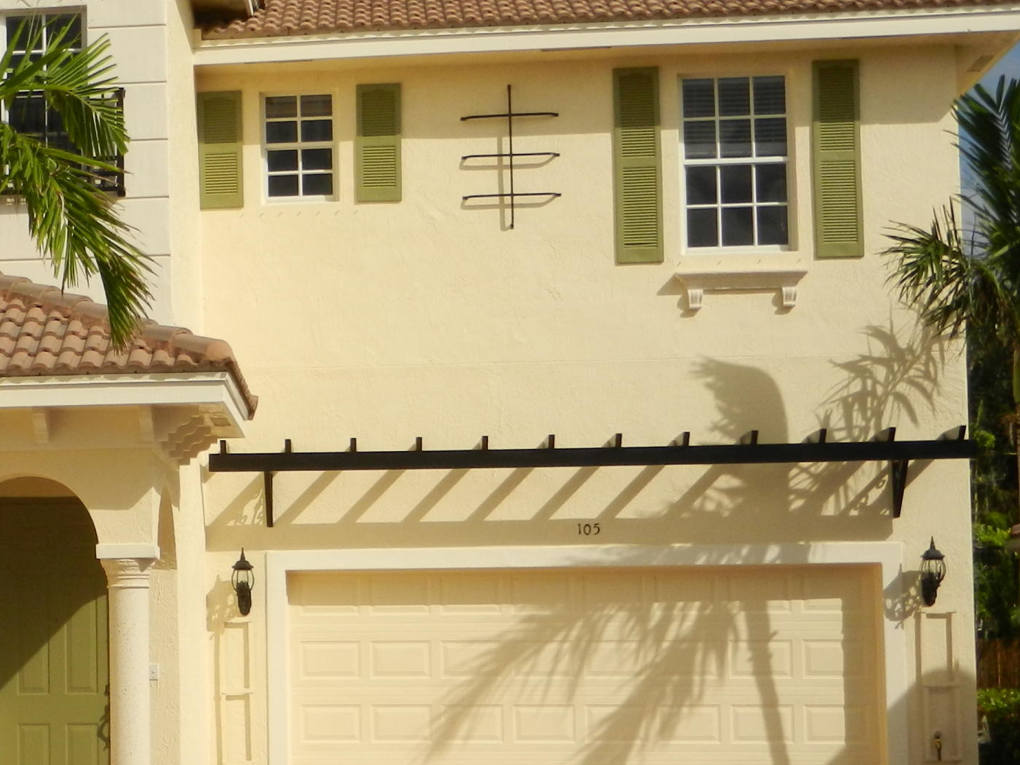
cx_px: 65
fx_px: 2417
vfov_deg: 18.0
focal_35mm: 82
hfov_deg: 23.1
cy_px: 502
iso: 160
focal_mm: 6.9
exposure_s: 1/800
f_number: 8
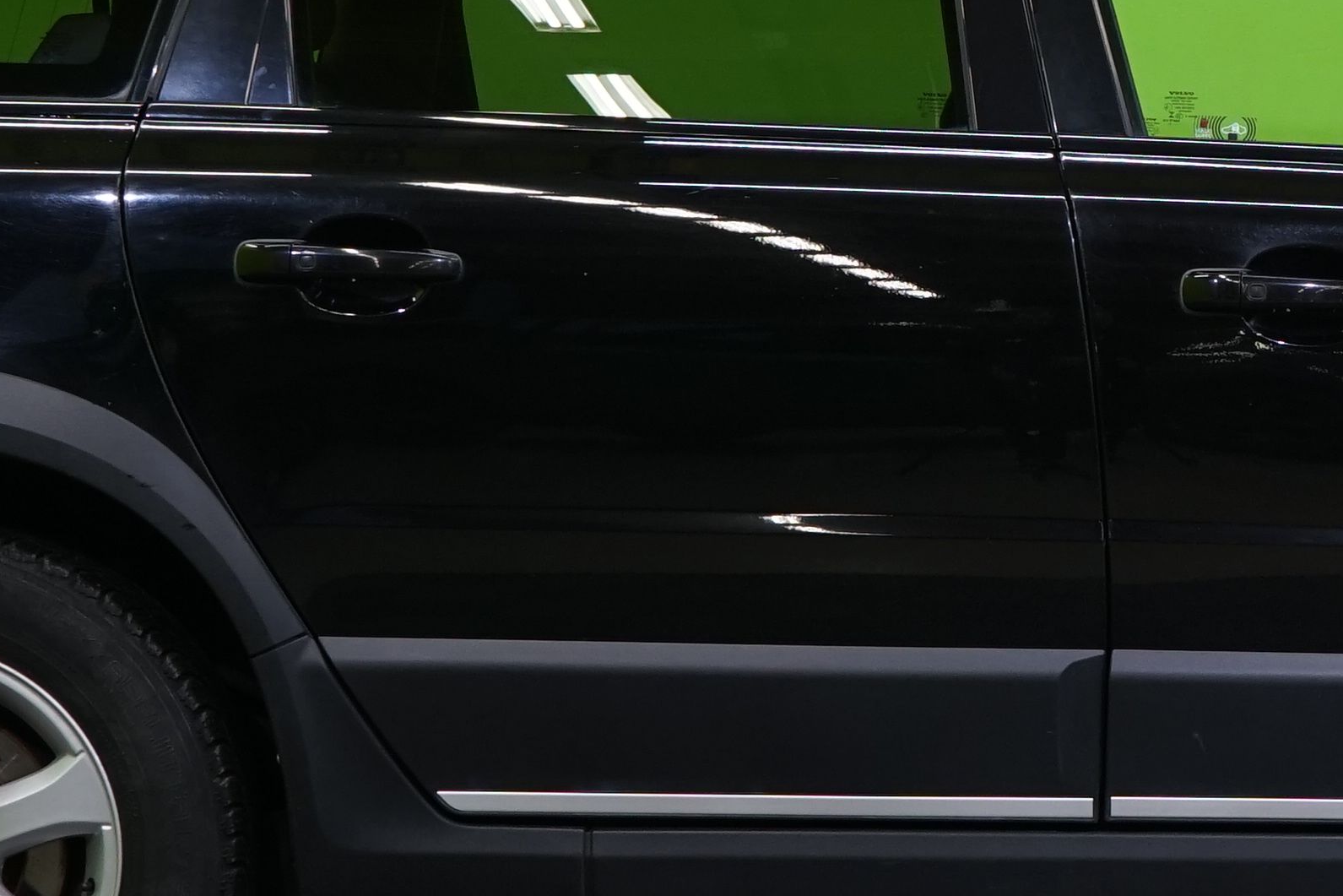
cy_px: 254
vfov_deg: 10.4
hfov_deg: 15.4
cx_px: 1175
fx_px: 4924
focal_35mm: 132
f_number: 6.3
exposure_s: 1/30
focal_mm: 35
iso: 640
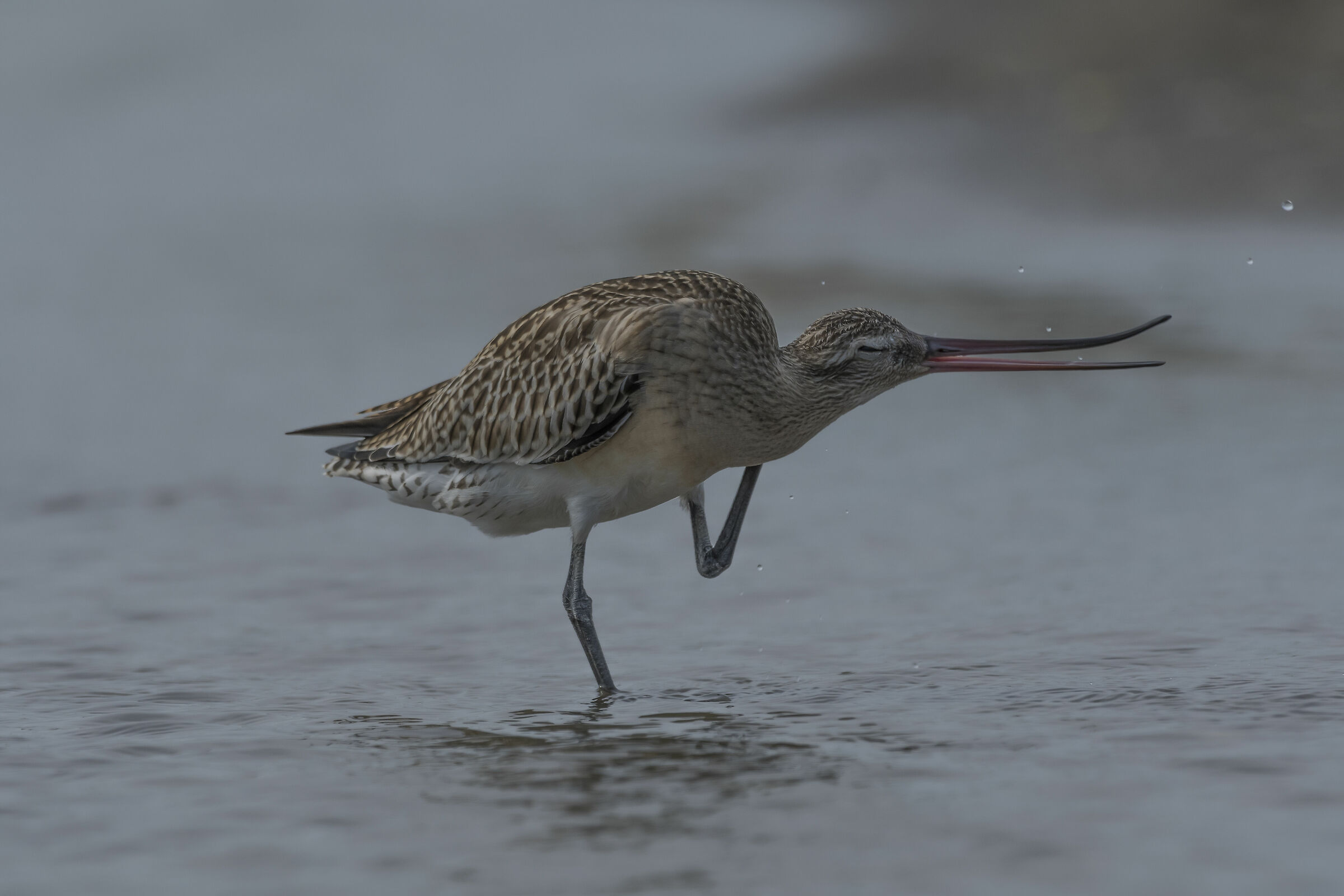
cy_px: 448
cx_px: 672
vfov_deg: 2.2
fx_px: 22958
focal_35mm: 615
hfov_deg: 3.4
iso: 400
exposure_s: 1/1000
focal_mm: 410
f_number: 8
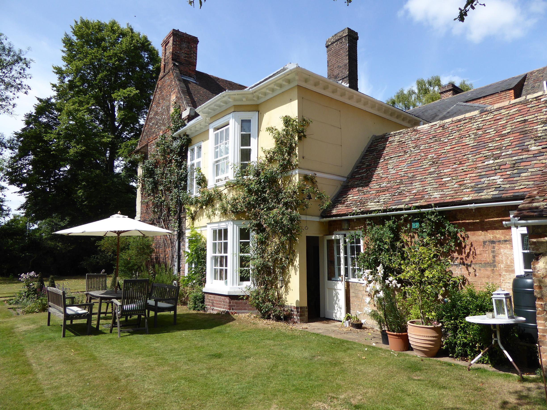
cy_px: 205
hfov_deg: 69.4
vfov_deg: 54.9
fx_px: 395
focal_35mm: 25
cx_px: 274
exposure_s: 1/1000
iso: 100
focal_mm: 4.3
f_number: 3.3
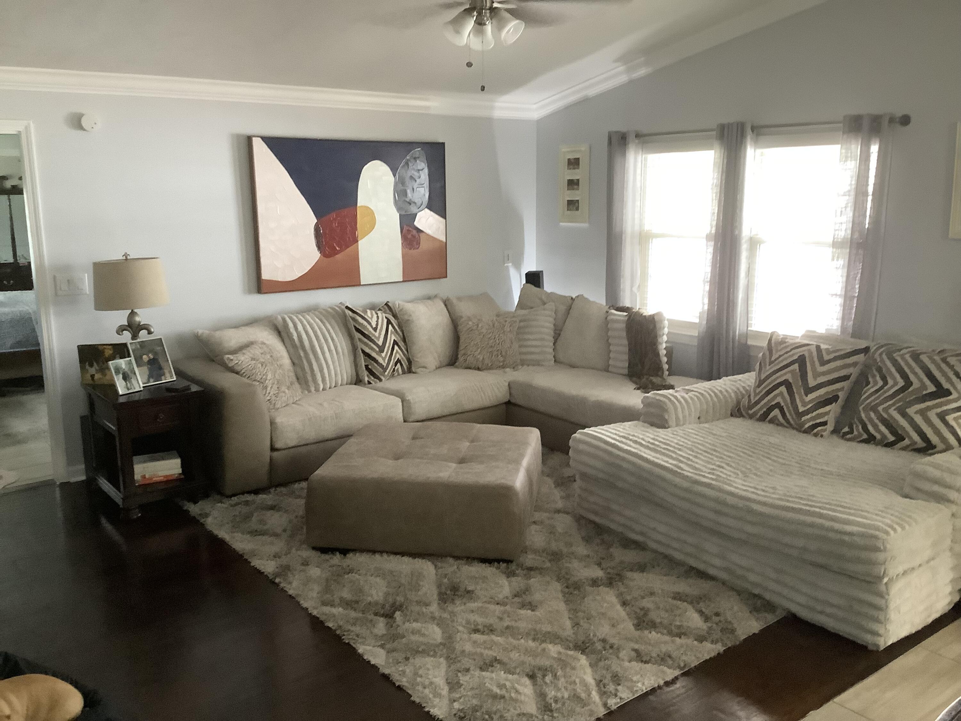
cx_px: 480
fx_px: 861
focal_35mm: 31
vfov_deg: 45.4
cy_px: 360
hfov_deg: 58.4
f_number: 2.4
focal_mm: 3.3
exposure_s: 1/30
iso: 320
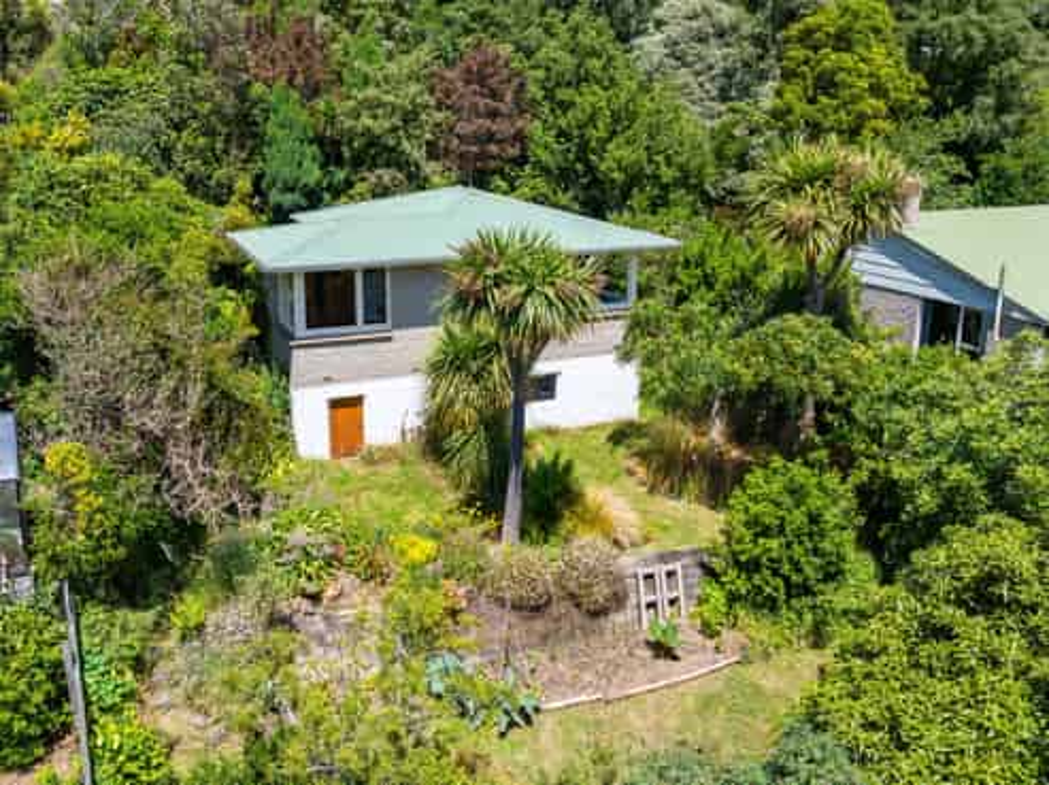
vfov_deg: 56.8
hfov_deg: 71.6
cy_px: 392
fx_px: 727
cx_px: 524
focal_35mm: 24
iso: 100
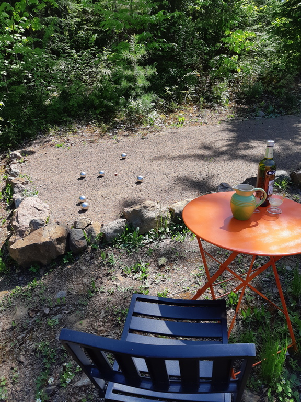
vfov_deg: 67.3
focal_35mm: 26
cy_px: 201
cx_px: 150
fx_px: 301
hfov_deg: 53.1
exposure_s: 1/968
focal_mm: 3.93
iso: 40
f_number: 1.7
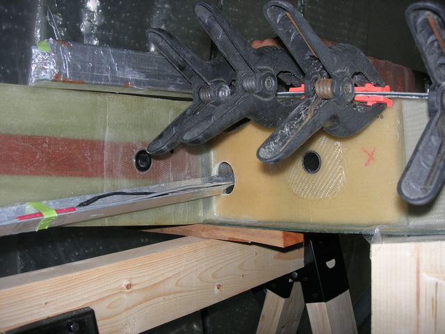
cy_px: 167
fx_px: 489
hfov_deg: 49.0
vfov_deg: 37.7
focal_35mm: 38
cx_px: 222
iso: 64
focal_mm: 7.8
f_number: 2.8
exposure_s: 1/60.1
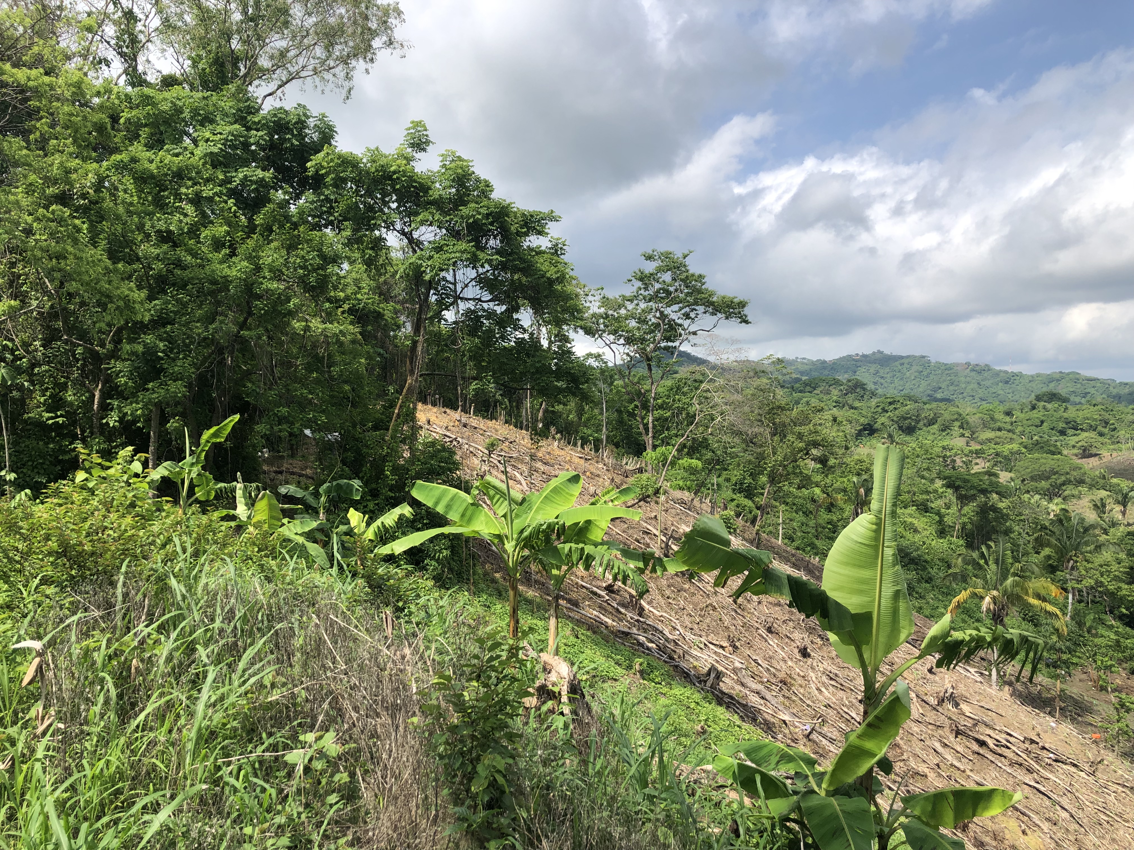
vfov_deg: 49.7
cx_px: 567
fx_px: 917
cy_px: 425
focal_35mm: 28
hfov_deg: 63.4
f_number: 1.8
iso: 20
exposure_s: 1/1845
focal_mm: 4
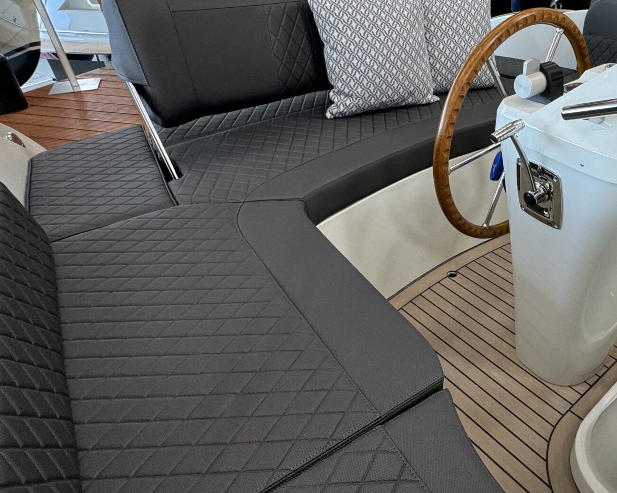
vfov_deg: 53.1
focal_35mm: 27
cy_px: 229
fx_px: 493
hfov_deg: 60.5
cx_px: 464
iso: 200
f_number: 2.2
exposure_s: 1/100
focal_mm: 2.22
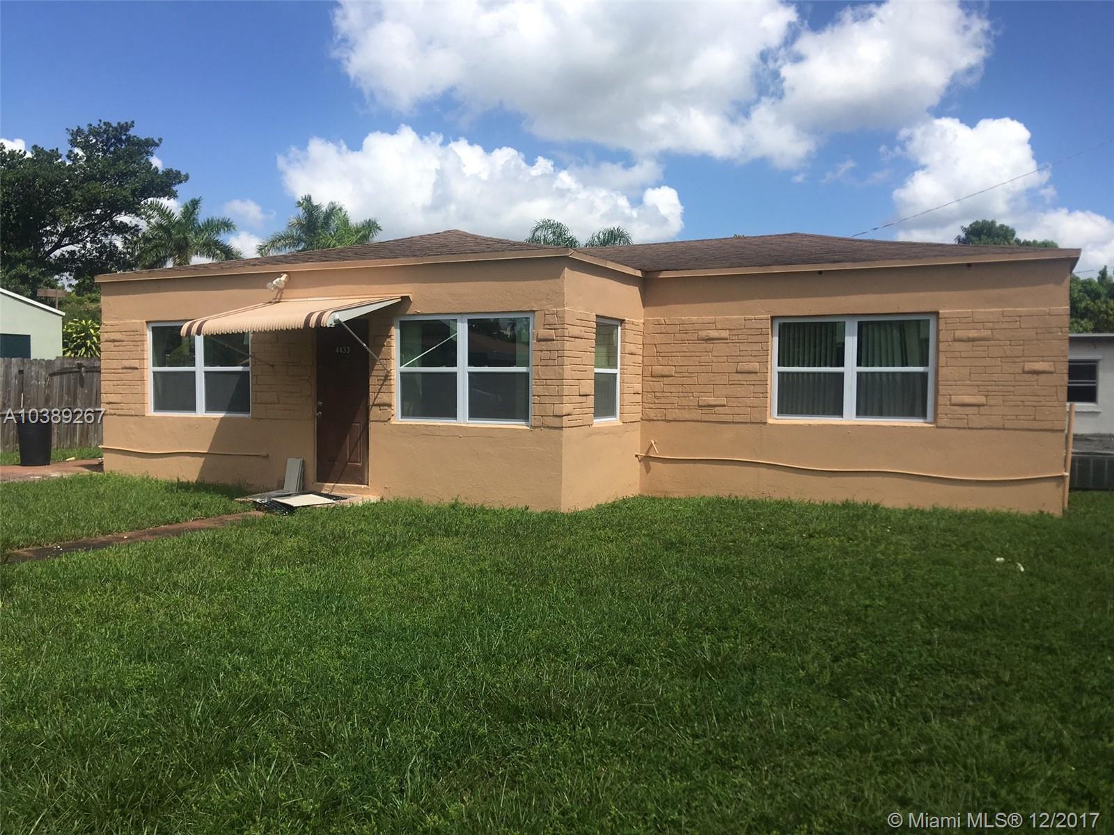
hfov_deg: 61.7
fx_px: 933
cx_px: 557
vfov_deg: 48.2
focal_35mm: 29
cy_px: 418
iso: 25
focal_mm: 4.15
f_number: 2.2
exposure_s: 1/2024
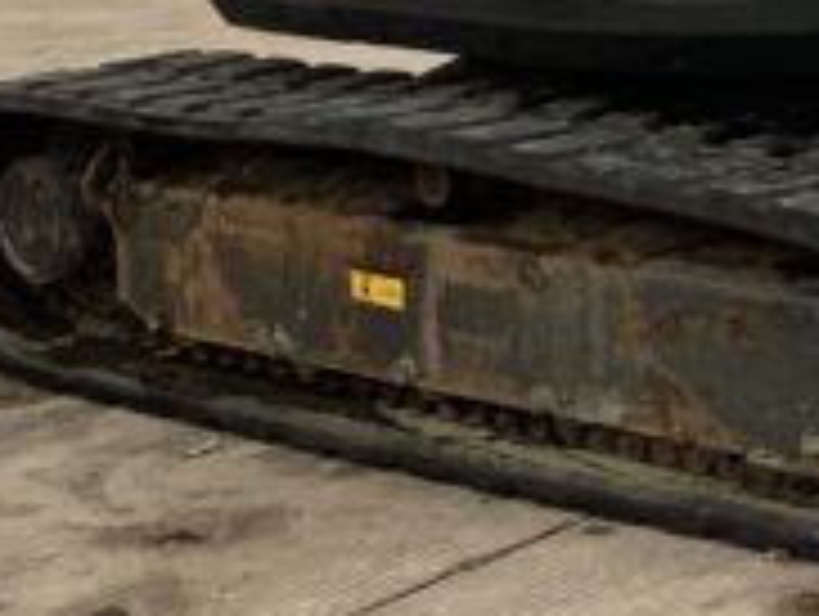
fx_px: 3862
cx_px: 1971
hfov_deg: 10.4
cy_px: -360
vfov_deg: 8.9
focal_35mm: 163
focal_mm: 3
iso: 16
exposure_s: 1/215
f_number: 1.8
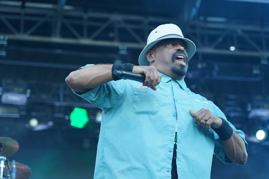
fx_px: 785
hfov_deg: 19.5
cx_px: 134
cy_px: 90
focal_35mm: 105
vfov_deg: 13.0
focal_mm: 105
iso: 800
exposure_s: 1/160
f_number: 4
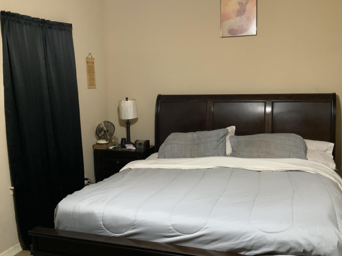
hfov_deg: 50.1
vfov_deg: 38.7
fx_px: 366
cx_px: 174
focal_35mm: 37
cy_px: 126
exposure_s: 1/30
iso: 400
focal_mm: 3
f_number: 1.8
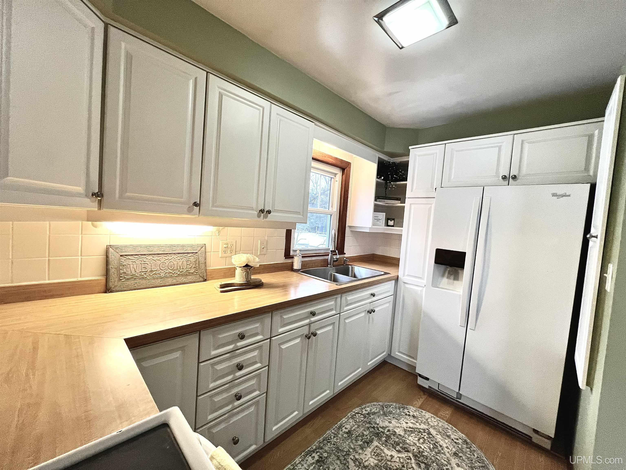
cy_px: 235
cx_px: 313
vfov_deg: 89.9
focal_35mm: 13
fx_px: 235
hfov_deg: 106.2
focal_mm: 1.57
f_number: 1.8
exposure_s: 1/60
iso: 250
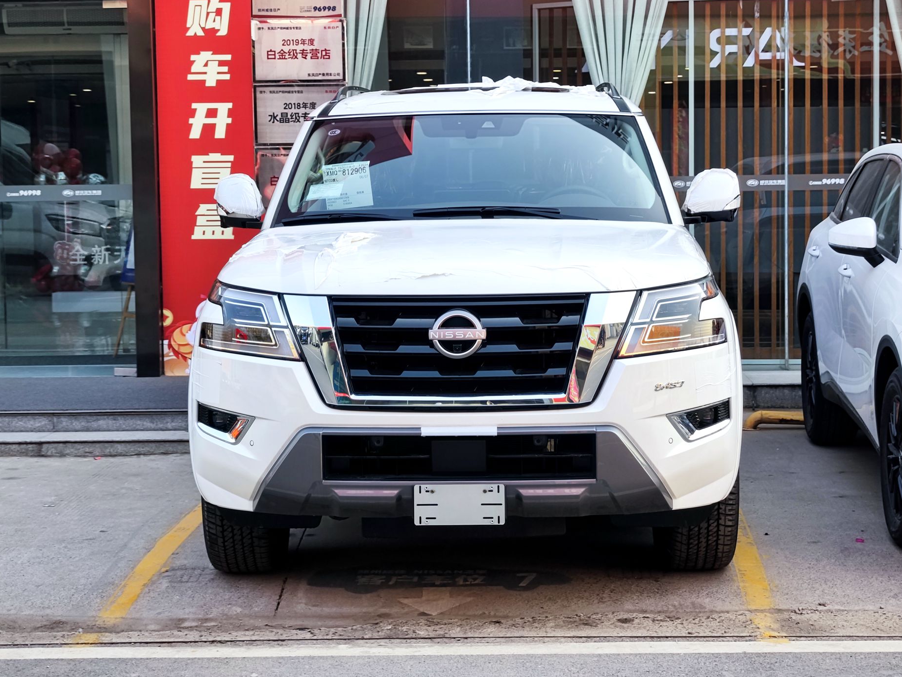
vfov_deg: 56.8
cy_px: 328
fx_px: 625
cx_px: 438
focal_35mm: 24
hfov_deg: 71.6
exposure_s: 1/365
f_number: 1.9
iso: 50
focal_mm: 8.7
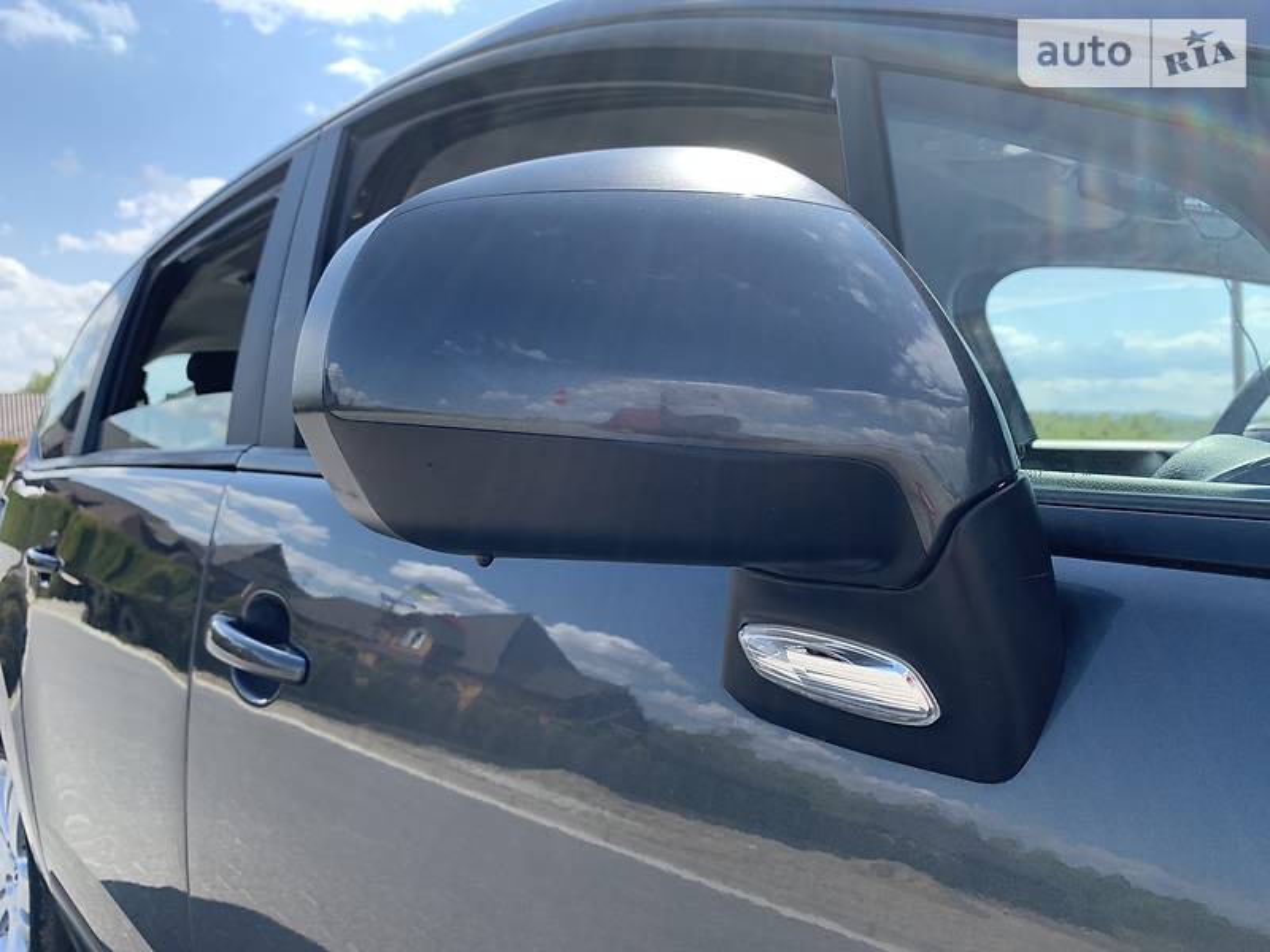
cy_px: 476
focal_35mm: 26
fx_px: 954
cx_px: 635
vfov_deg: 53.1
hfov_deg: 67.3
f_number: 1.8
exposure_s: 1/656
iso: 25
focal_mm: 4.2
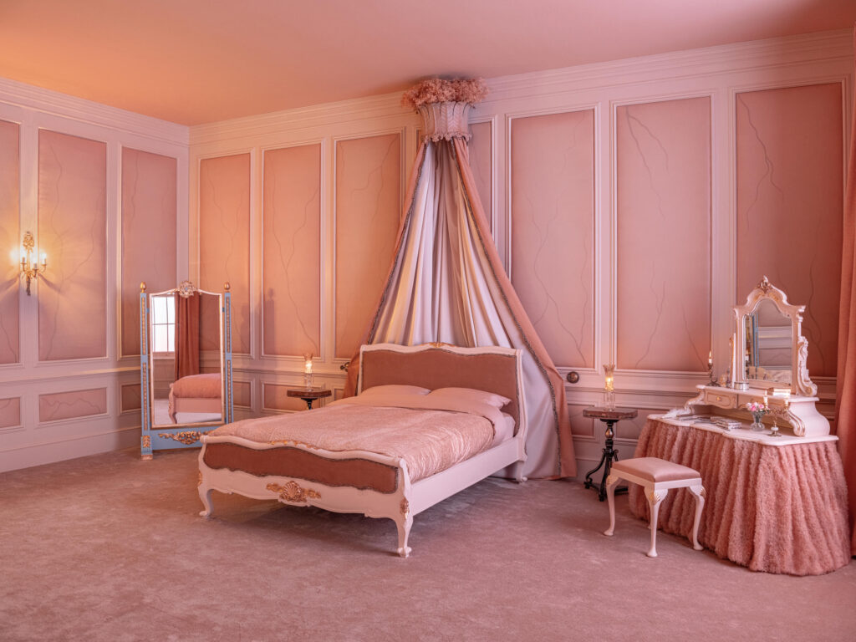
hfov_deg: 63.4
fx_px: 692
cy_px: 321
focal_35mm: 28
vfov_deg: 49.7
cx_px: 428
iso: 800
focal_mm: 35
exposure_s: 1/13
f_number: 6.4
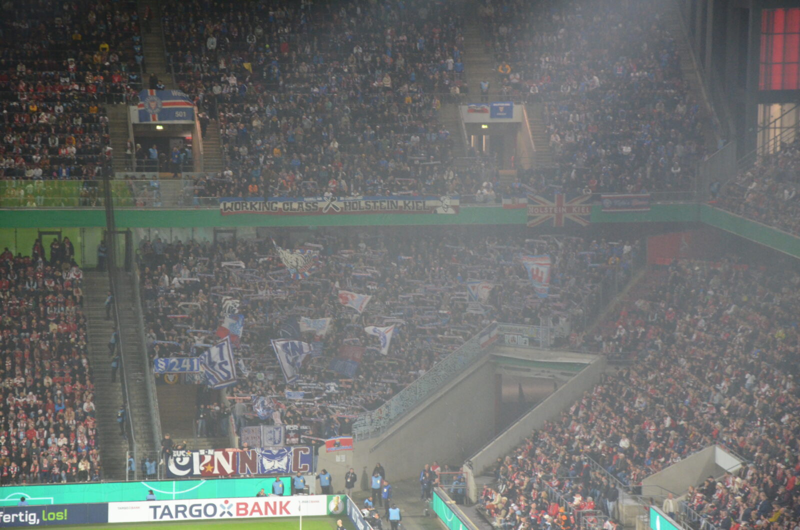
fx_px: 3260
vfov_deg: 9.3
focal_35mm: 147
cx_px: 400
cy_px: 265
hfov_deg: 14.0
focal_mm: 98
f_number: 5.6
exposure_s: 1/125
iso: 2200
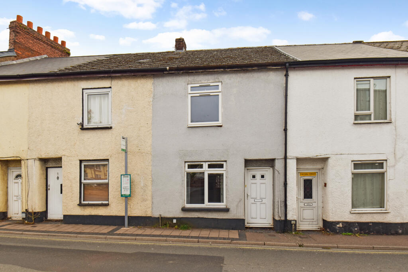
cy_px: 136
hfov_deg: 85.4
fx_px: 221
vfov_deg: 63.2
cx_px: 204
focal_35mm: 20
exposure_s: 1/200
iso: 100
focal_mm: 13
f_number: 8
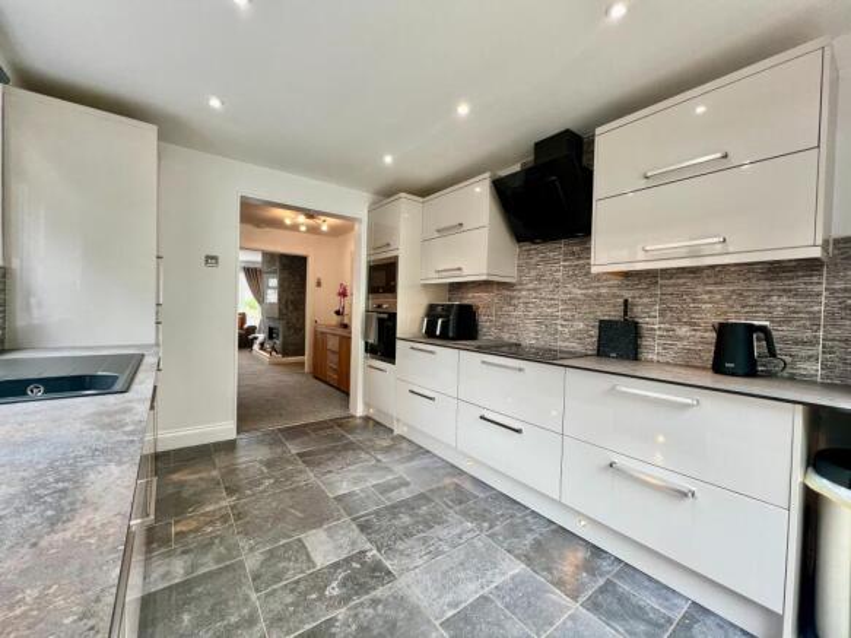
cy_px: 319
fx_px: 320
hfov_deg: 106.2
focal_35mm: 13
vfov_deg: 89.9
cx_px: 426
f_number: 1.8
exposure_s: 1/100
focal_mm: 1.57
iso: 80
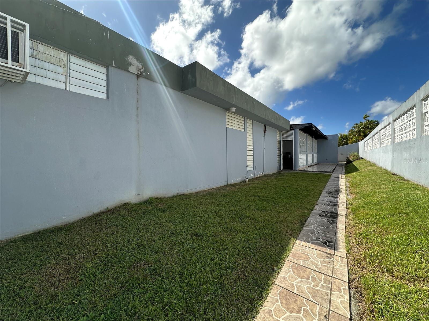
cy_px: 160
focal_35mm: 14
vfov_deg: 85.7
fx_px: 174
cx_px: 214
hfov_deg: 102.1
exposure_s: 1/861
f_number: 2.2
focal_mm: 2.22
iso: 40
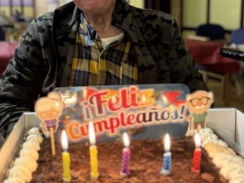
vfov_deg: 30.6
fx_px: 331
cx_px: 98
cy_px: 61
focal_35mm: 47
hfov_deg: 40.3
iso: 250
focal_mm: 5.96
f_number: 1.6
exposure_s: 1/50
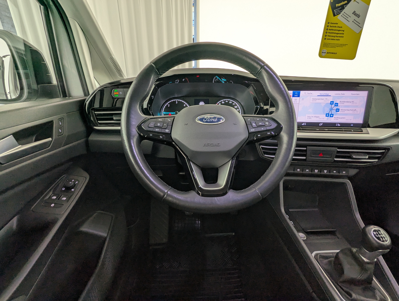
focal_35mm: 16
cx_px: 200
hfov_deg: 94.4
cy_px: 150
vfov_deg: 78.2
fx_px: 185
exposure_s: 1/85.1
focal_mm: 2.35
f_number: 2.2
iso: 77
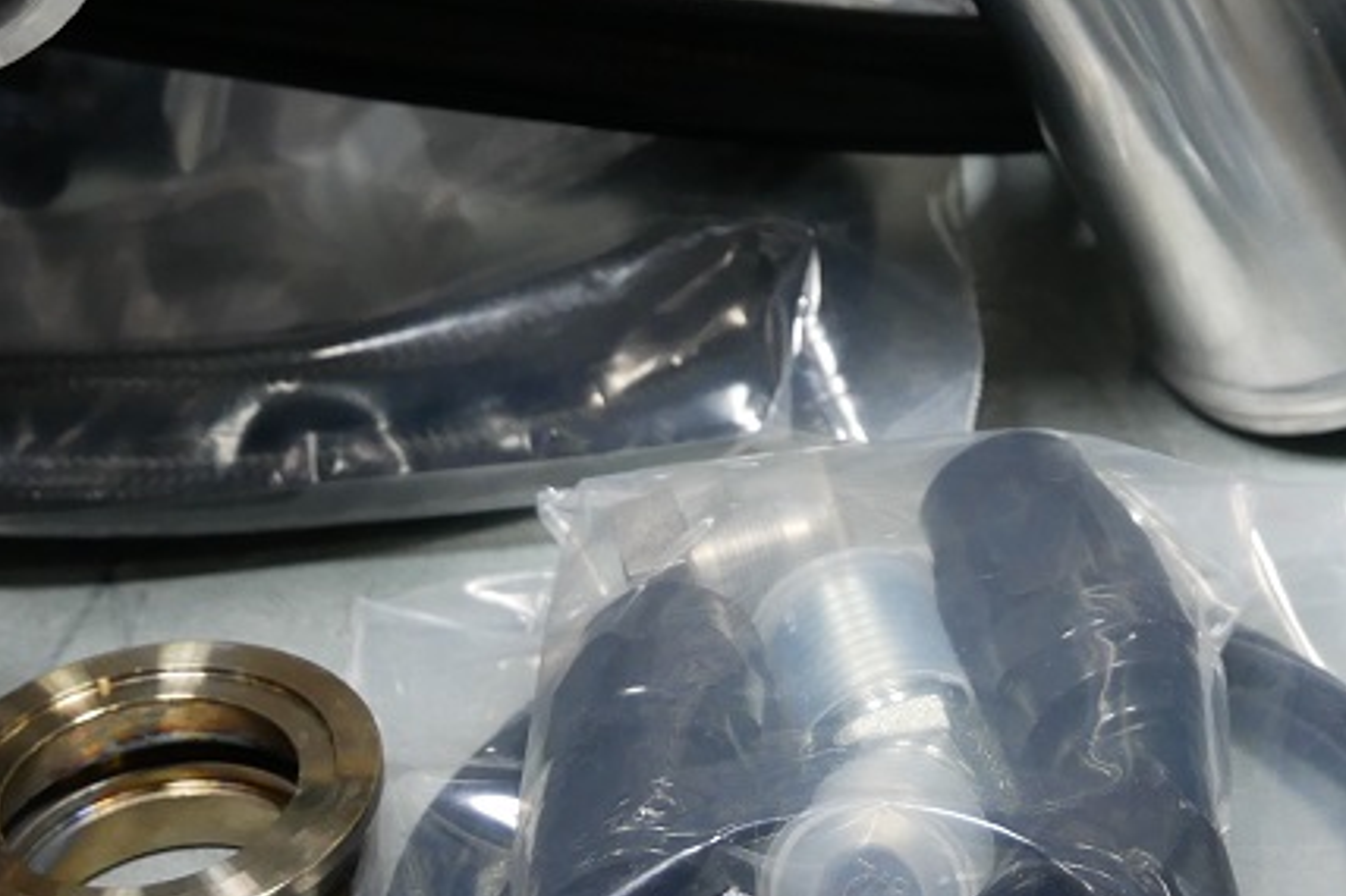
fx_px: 3550
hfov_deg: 21.0
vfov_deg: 14.1
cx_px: 1220
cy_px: -63
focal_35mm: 95
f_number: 3.8
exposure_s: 1/60
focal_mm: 17
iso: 640
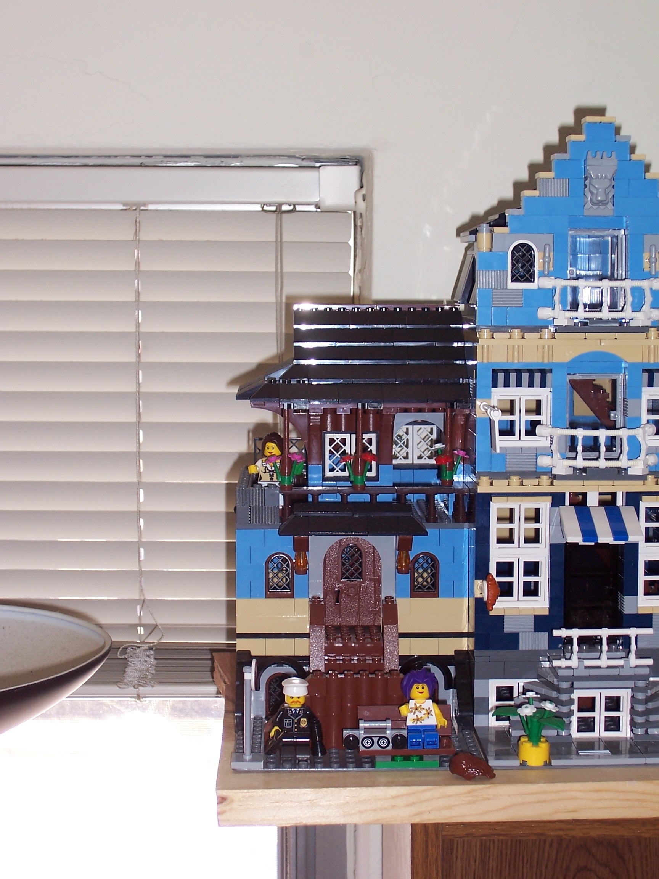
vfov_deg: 29.4
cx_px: 330
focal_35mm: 66
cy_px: 440
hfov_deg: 22.3
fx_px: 1675
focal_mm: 10.8
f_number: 4
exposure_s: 1/90
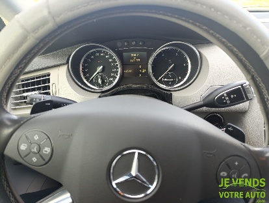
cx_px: 134
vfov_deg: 59.0
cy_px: 102
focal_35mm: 23
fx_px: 179
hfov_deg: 73.8
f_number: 1.6
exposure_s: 1/100
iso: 250
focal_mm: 6.14
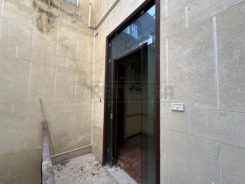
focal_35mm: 14
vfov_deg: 85.7
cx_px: 122
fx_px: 99
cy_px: 92
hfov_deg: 102.1
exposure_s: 1/99
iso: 125
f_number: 2.2
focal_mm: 2.22
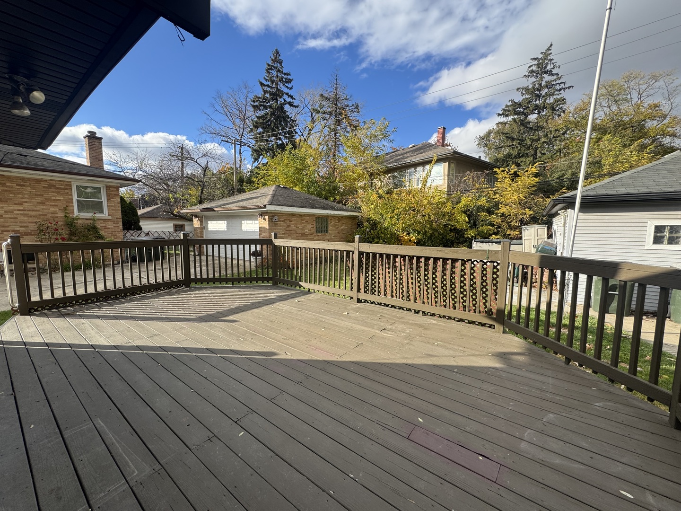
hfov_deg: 102.1
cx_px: 340
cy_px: 256
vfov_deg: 85.7
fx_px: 275
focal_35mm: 14
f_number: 2.2
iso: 50
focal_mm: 2.22
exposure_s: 1/741
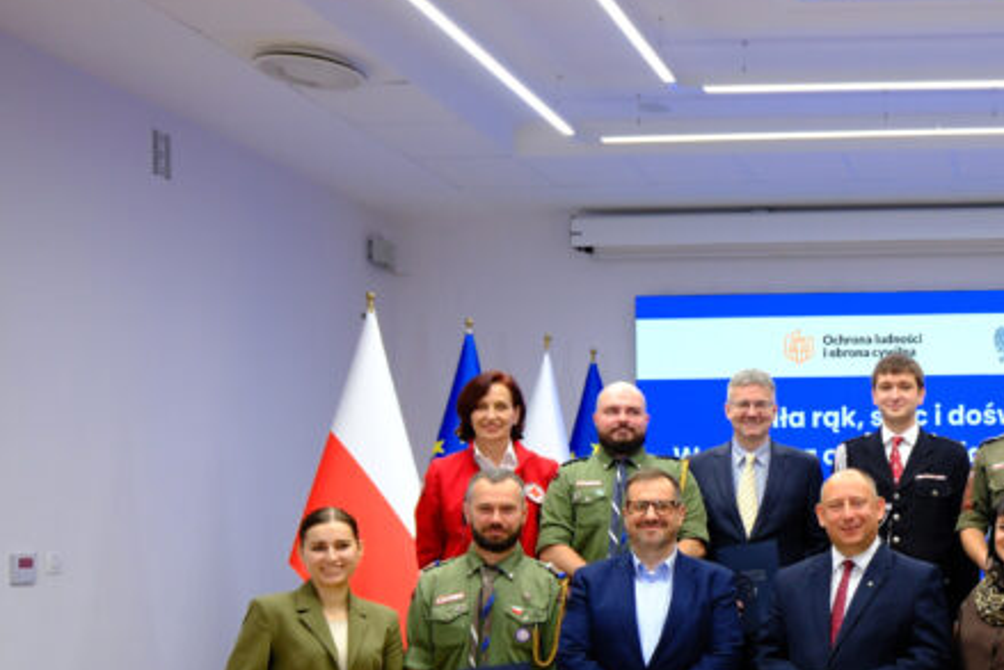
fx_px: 1227
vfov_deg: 29.7
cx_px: 995
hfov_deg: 39.5
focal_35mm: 44
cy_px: 556
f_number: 2
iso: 500
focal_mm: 13
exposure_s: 1/125
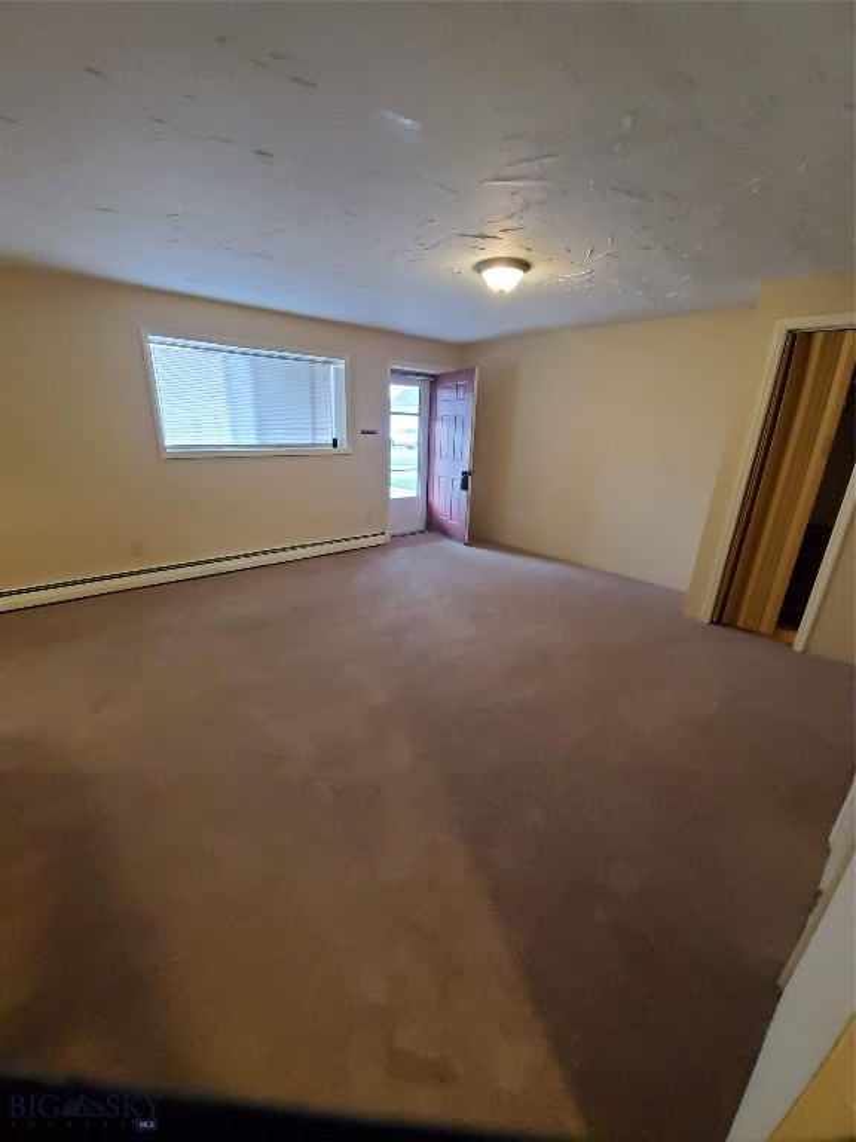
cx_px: 428
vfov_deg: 106.2
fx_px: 429
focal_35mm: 13
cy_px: 571
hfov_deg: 89.9
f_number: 2.2
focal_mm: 1.8
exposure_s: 1/59
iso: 640
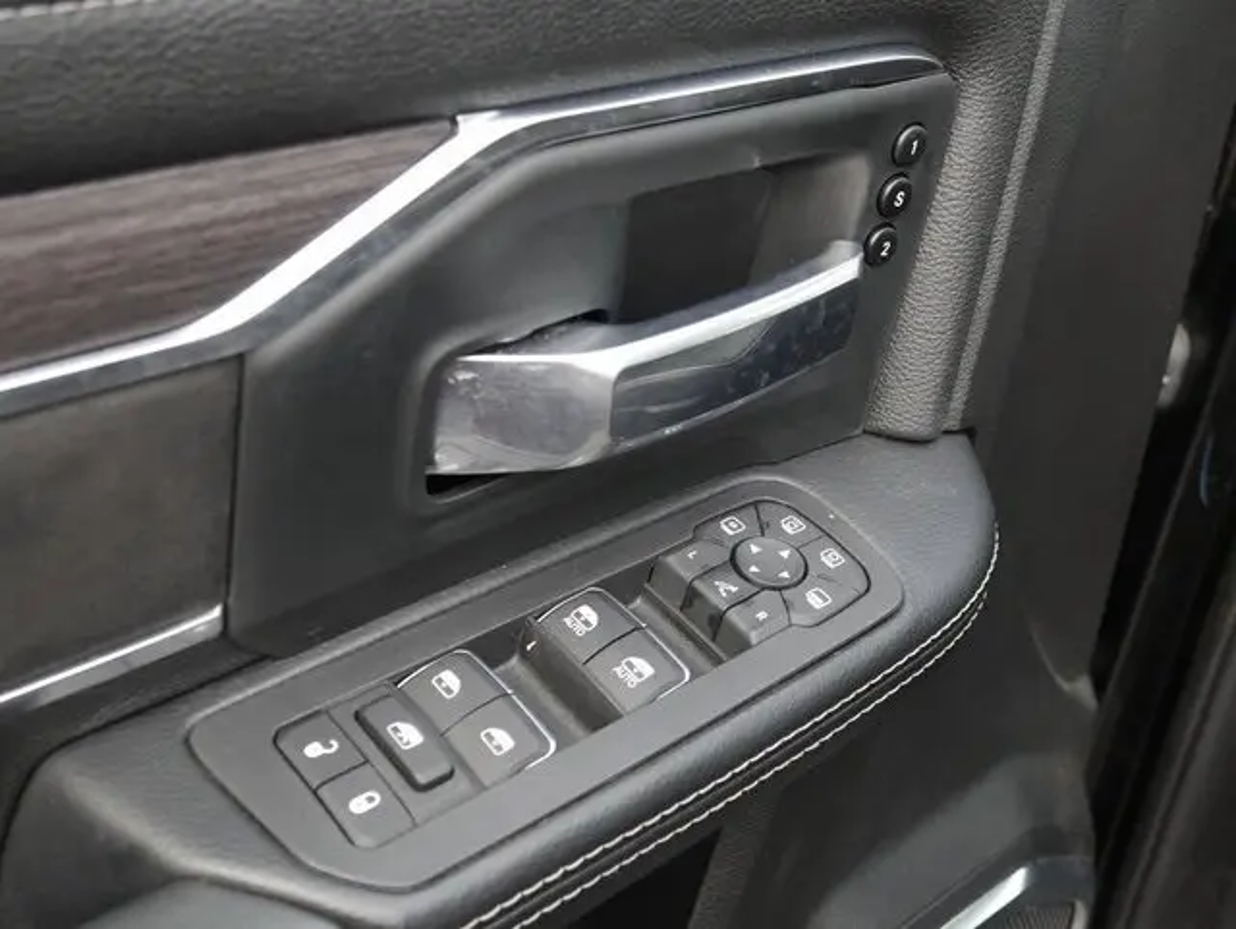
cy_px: 464
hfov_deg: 46.8
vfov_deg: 36.0
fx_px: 1429
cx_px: 618
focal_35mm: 40
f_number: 5
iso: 500
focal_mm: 20
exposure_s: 1/60
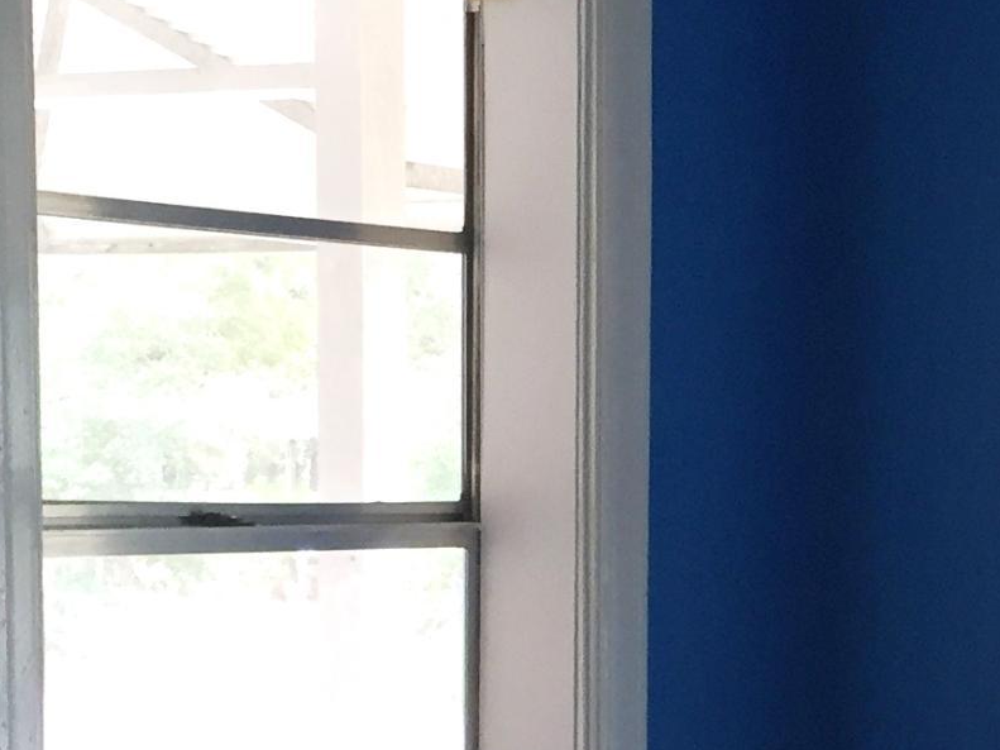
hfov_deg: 17.1
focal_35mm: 110
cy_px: 749
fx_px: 3177
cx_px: 1185
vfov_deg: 13.3
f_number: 2.2
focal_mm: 4.15
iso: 64
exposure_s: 1/30
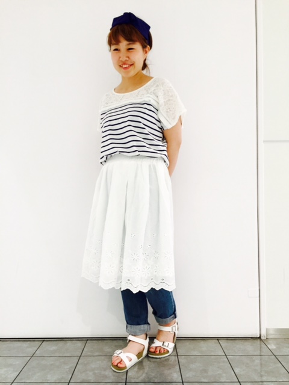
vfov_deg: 61.7
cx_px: 144
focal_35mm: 29
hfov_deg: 48.2
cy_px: 192
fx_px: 323
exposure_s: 1/30
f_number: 2.2
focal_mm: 4.15
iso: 125
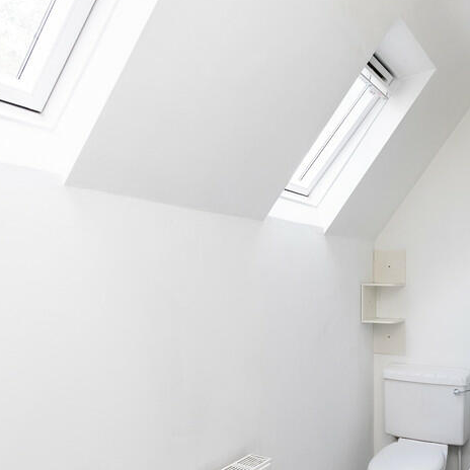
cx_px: 317
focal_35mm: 30
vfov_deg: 53.2
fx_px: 461
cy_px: 307
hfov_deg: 52.9
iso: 1000
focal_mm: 16
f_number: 7.1
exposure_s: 1/40
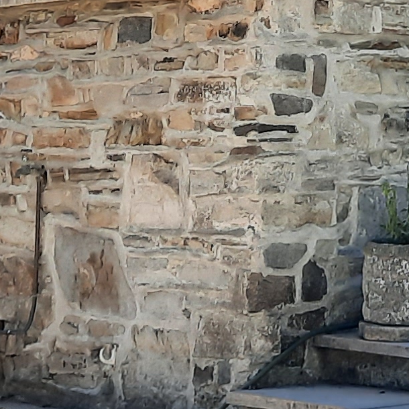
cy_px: -155
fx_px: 1938
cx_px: 310
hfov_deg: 12.0
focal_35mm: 145
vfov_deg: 11.7
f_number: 2
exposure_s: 1/1161
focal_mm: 4.6
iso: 32
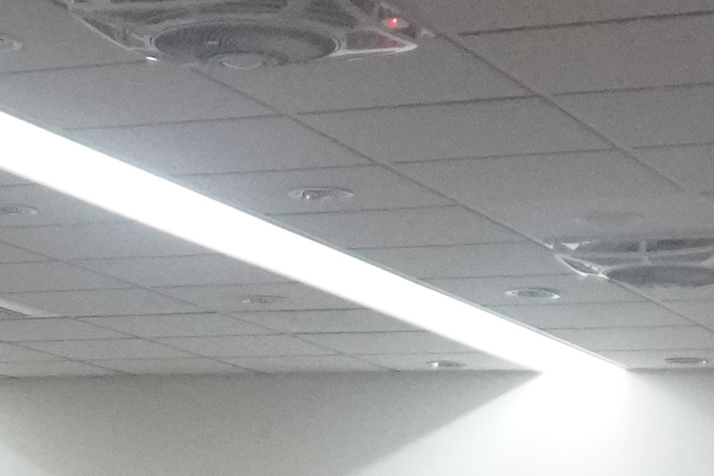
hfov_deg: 14.6
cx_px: -268
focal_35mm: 133
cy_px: 1020
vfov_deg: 9.5
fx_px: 2638
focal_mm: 16
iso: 5000
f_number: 4
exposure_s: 1/160
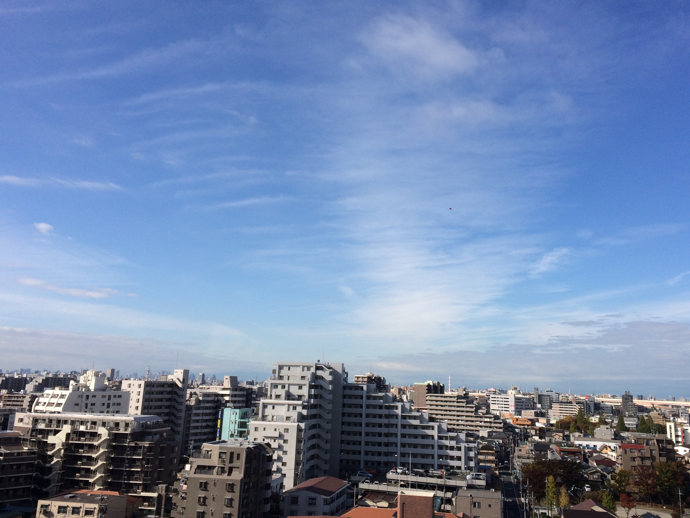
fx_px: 638
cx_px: 373
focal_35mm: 32
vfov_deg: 44.1
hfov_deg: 56.7
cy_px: 233
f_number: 2.2
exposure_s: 1/2933
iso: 32
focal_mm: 4.15
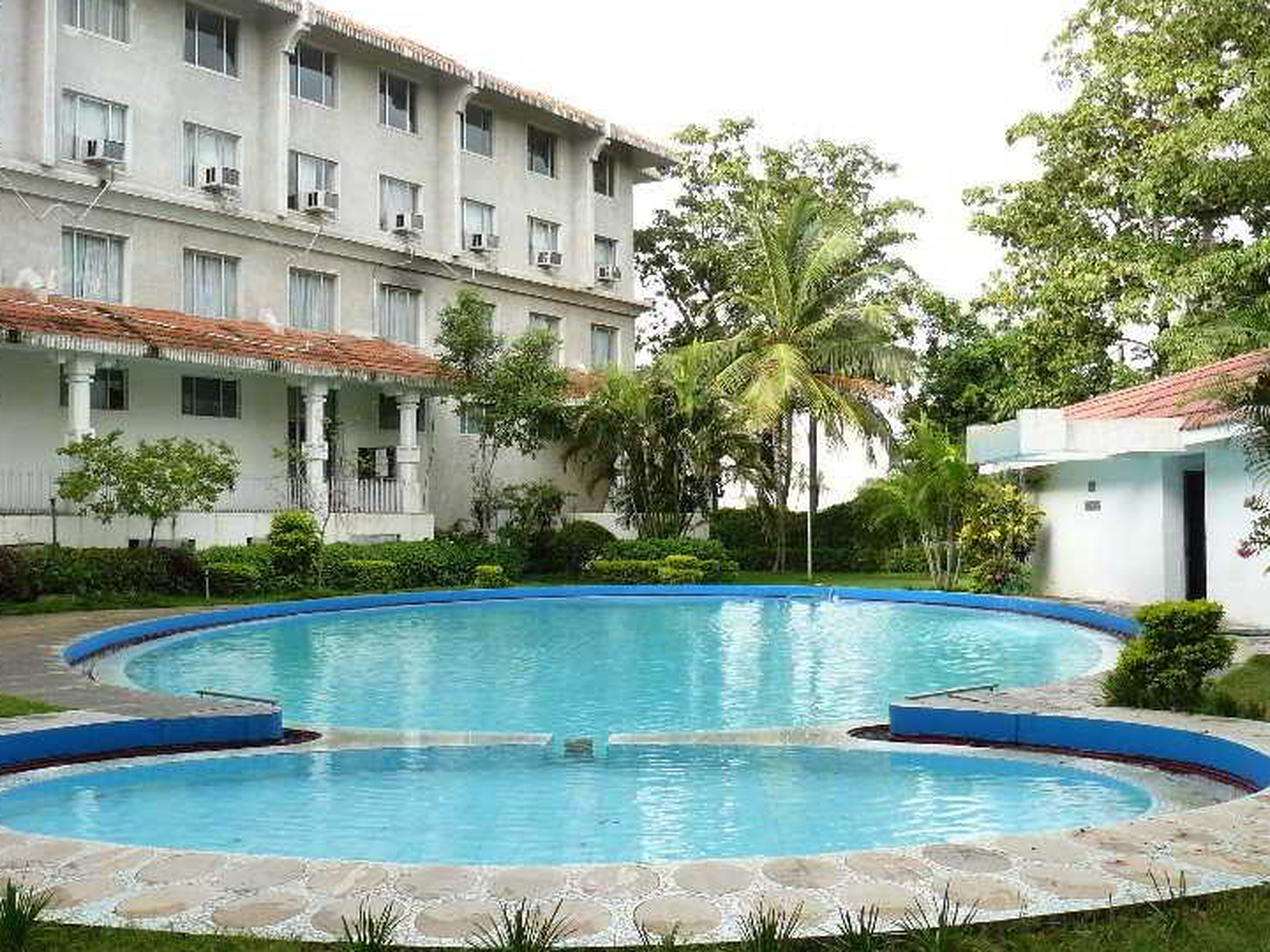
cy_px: 497
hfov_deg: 46.7
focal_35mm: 40
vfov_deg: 36.0
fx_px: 1468
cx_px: 580
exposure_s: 1/100
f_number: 4
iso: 100
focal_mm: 6
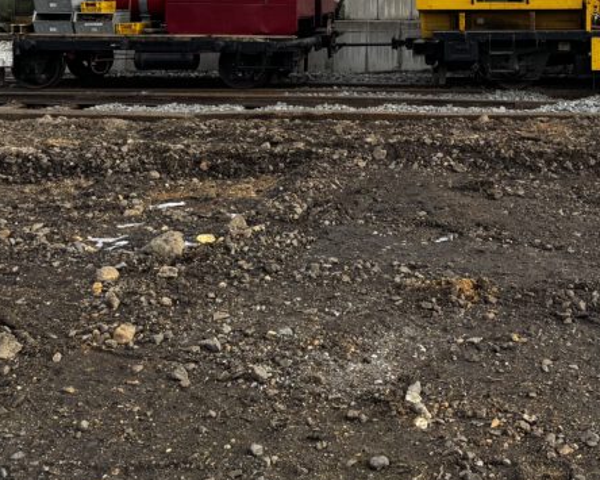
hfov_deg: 33.0
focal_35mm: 54
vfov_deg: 26.6
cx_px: 535
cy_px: -1
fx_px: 959
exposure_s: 1/2331
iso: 80
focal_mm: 6.76
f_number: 1.78
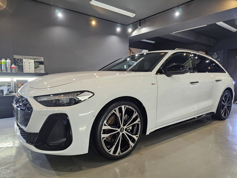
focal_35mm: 23
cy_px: 89
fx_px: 157
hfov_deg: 73.9
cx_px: 118
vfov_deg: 58.9
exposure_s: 1/100
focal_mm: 6.3
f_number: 1.7
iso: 250
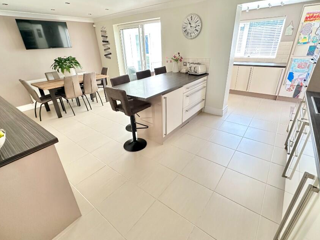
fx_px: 157
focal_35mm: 17
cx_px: 161
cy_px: 118
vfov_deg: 74.7
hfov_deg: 91.0
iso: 250
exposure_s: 1/99
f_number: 2.2
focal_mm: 2.22
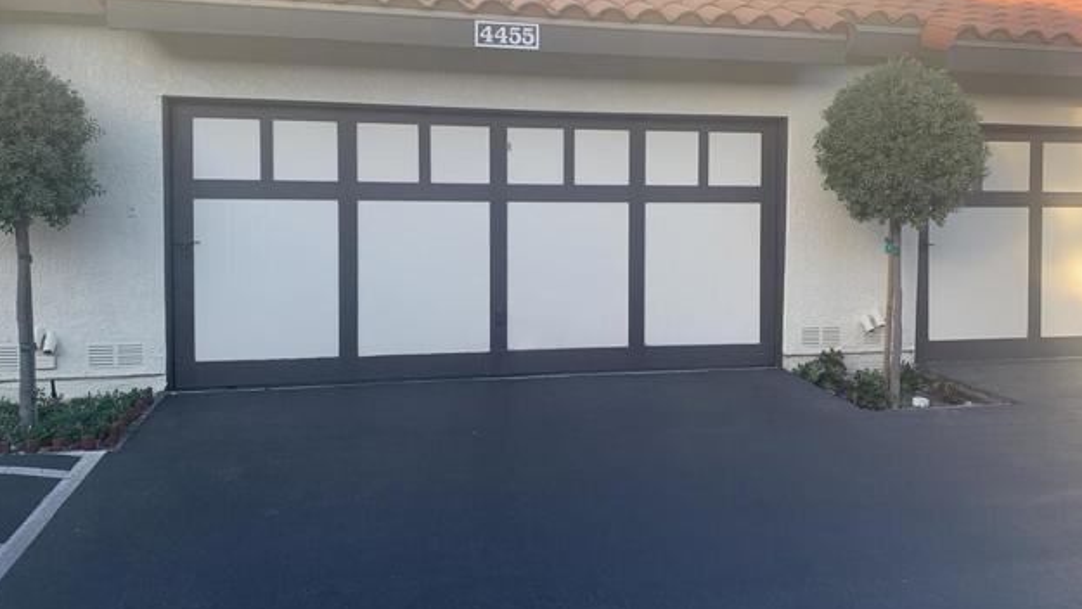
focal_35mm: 29
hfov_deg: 66.1
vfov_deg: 40.1
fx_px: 832
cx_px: 542
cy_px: 260
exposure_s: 1/410
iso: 25
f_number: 1.8
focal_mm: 4.25
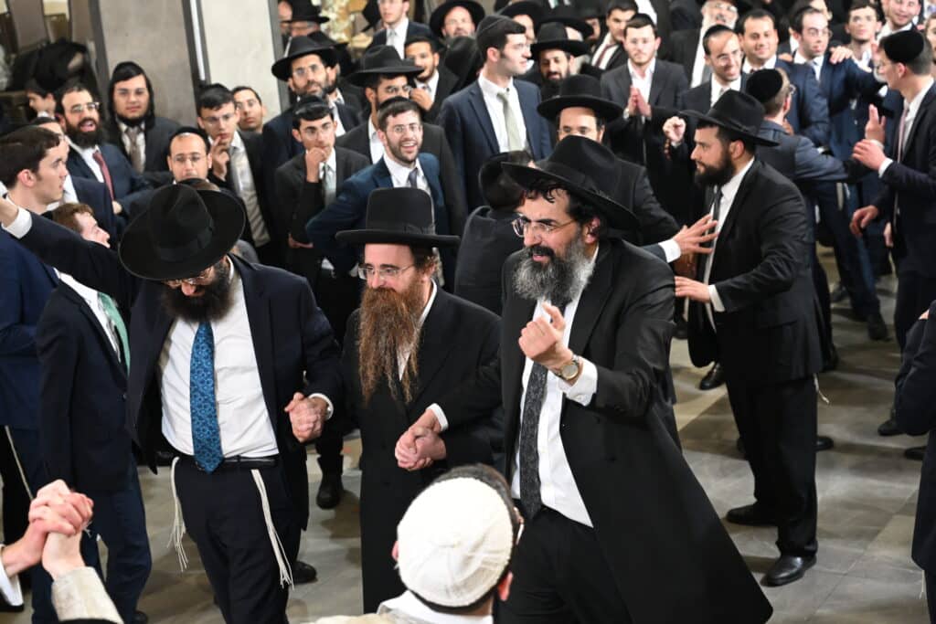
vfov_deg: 21.2
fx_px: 1664
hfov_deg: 31.4
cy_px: 312
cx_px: 468
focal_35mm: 64
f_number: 5.6
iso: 3200
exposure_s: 1/200
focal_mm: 64
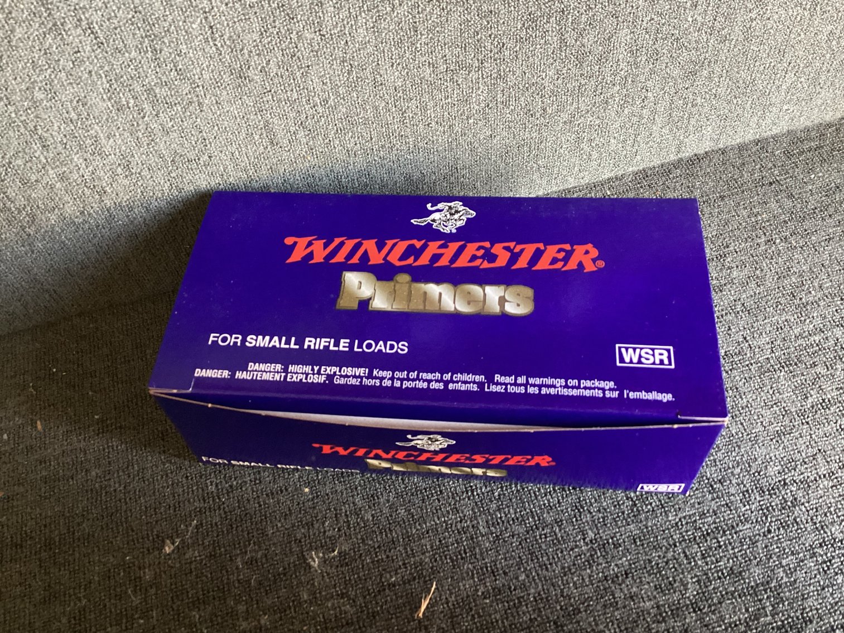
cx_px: 422
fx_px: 756
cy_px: 316
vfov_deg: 45.4
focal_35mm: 31
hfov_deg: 58.3
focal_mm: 3.3
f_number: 2.4
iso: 320
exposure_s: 1/33
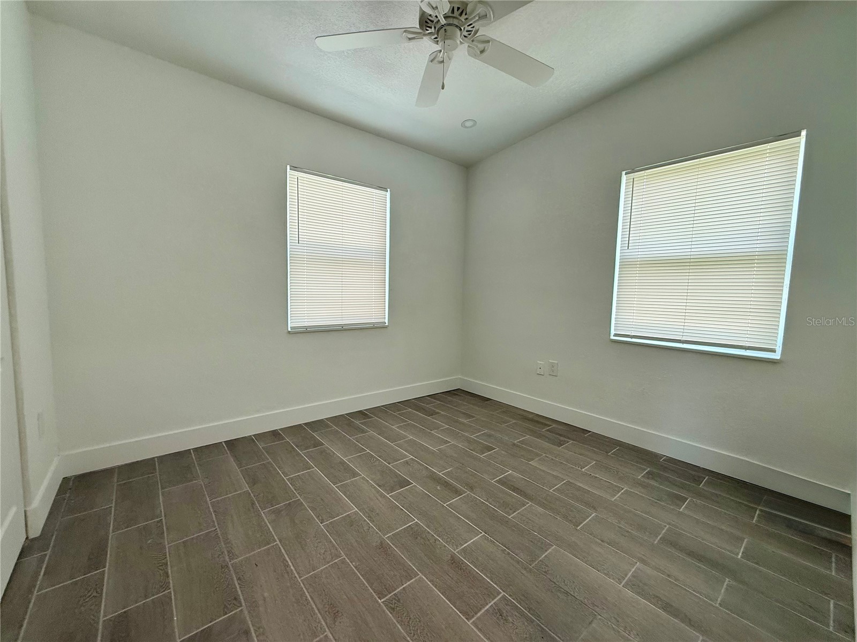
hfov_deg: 102.1
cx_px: 428
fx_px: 347
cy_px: 321
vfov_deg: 85.7
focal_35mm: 14
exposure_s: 1/120
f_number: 2.2
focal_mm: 2.22
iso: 200
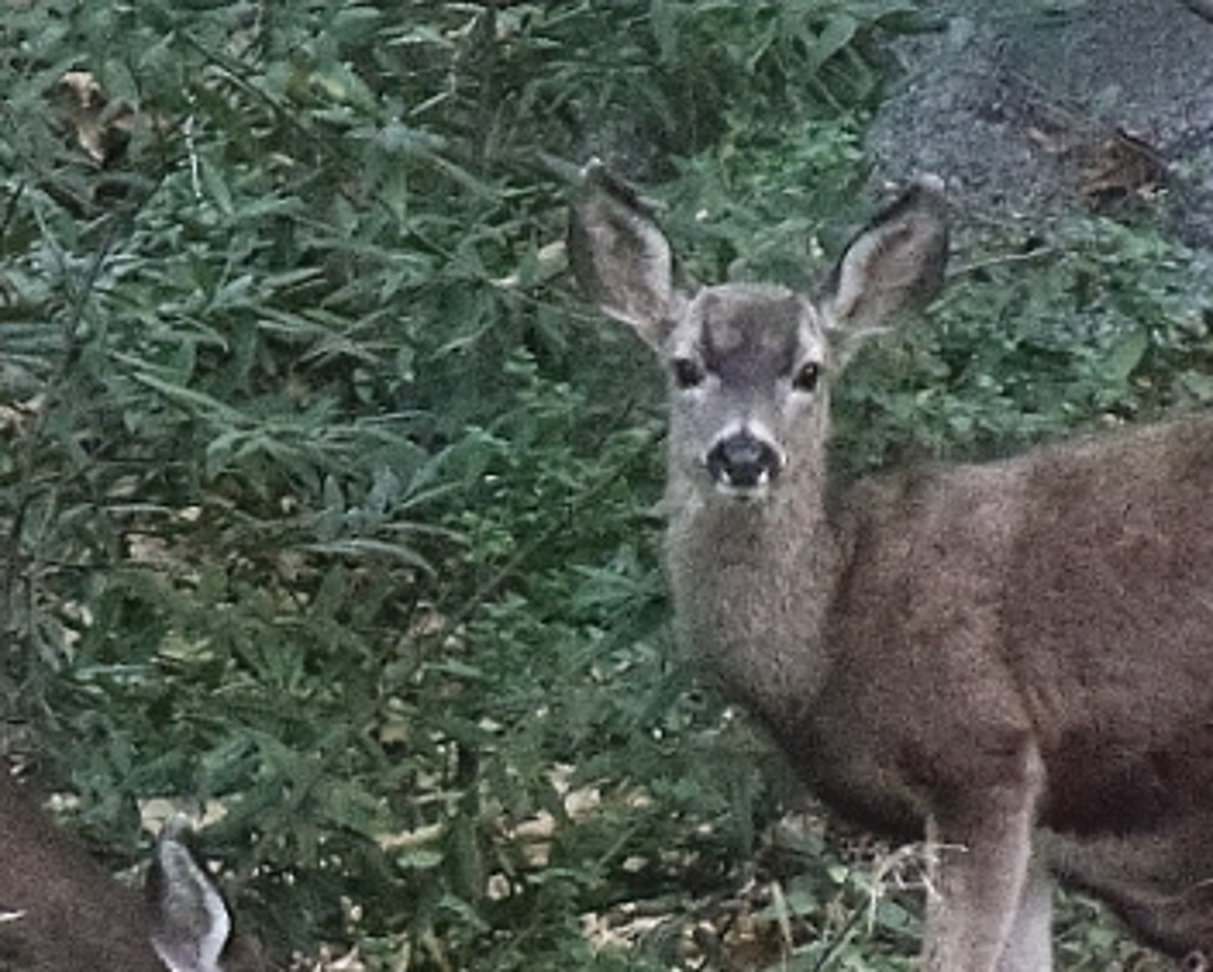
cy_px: 677
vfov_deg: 2.2
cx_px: 386
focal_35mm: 713
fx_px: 25611
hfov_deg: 2.7
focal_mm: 50.6
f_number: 4.5
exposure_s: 1/500
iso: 1250
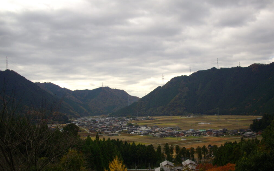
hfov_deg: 49.3
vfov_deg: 32.0
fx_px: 299
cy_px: 99
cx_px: 139
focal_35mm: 40
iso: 100
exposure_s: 1/320
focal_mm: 6.2
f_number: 5.6
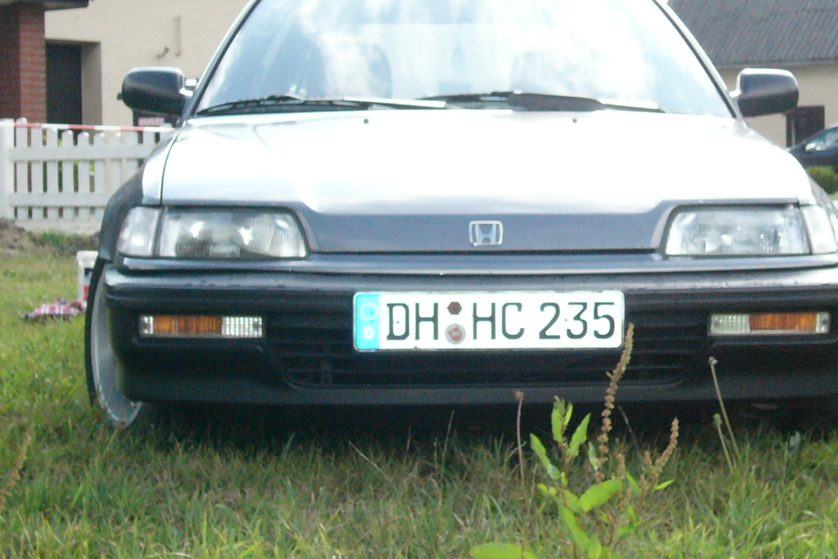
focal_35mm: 80
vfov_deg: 17.0
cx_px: 488
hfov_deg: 25.3
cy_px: 196
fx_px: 1863
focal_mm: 10
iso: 400
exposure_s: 1/1300
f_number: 3.7
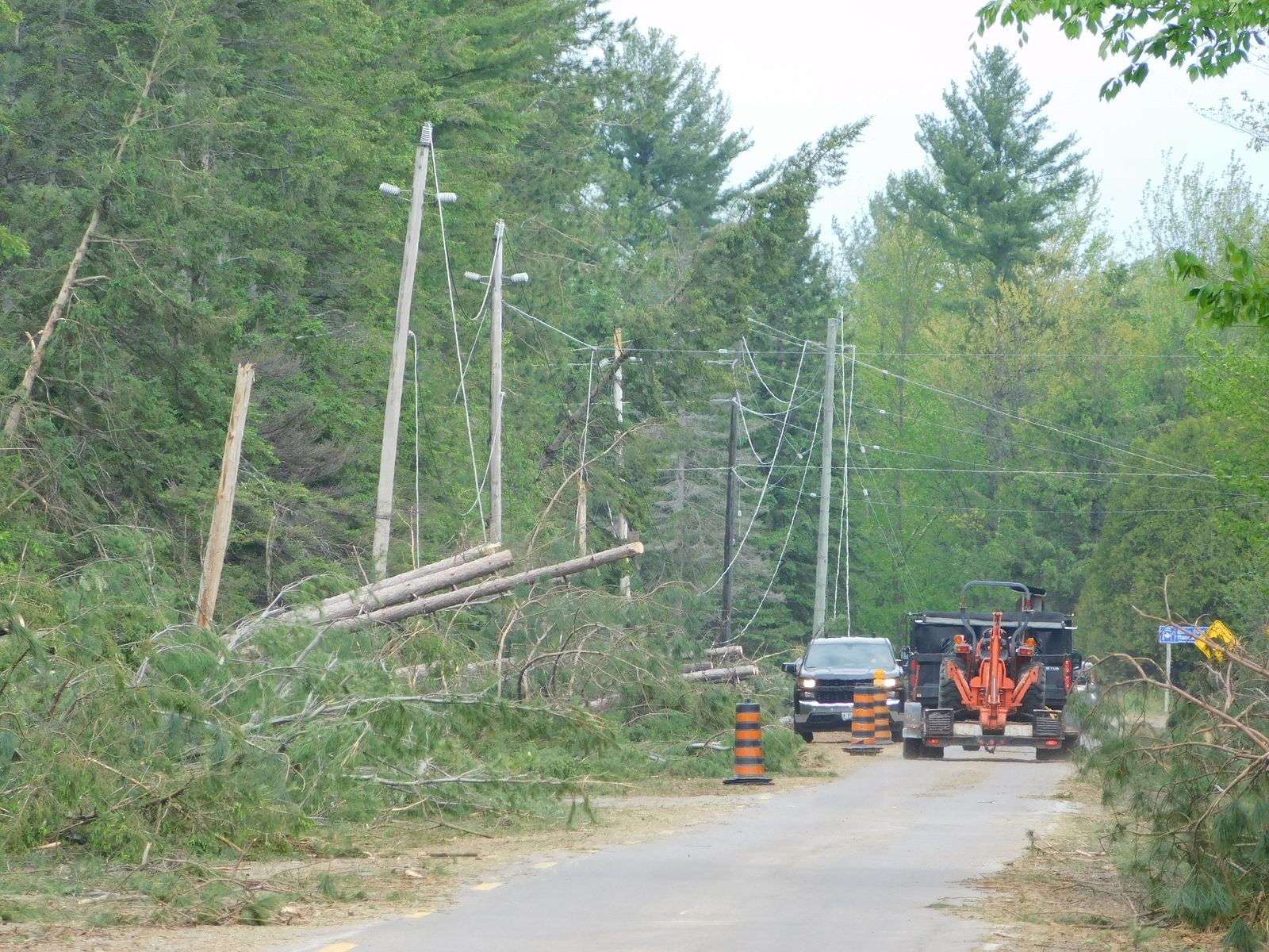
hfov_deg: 3.4
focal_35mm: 577
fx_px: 21152
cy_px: 476
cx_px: 634
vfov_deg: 2.6
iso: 140
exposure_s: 1/160
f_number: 6
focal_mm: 102.5
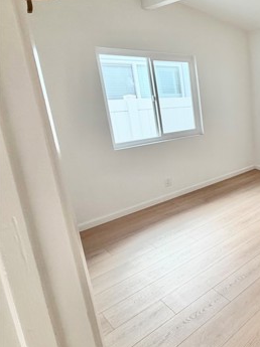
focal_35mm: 26
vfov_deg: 66.8
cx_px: 319
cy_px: 142
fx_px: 261
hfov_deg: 37.9
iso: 125
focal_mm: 2.22
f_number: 2.2
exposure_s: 1/121
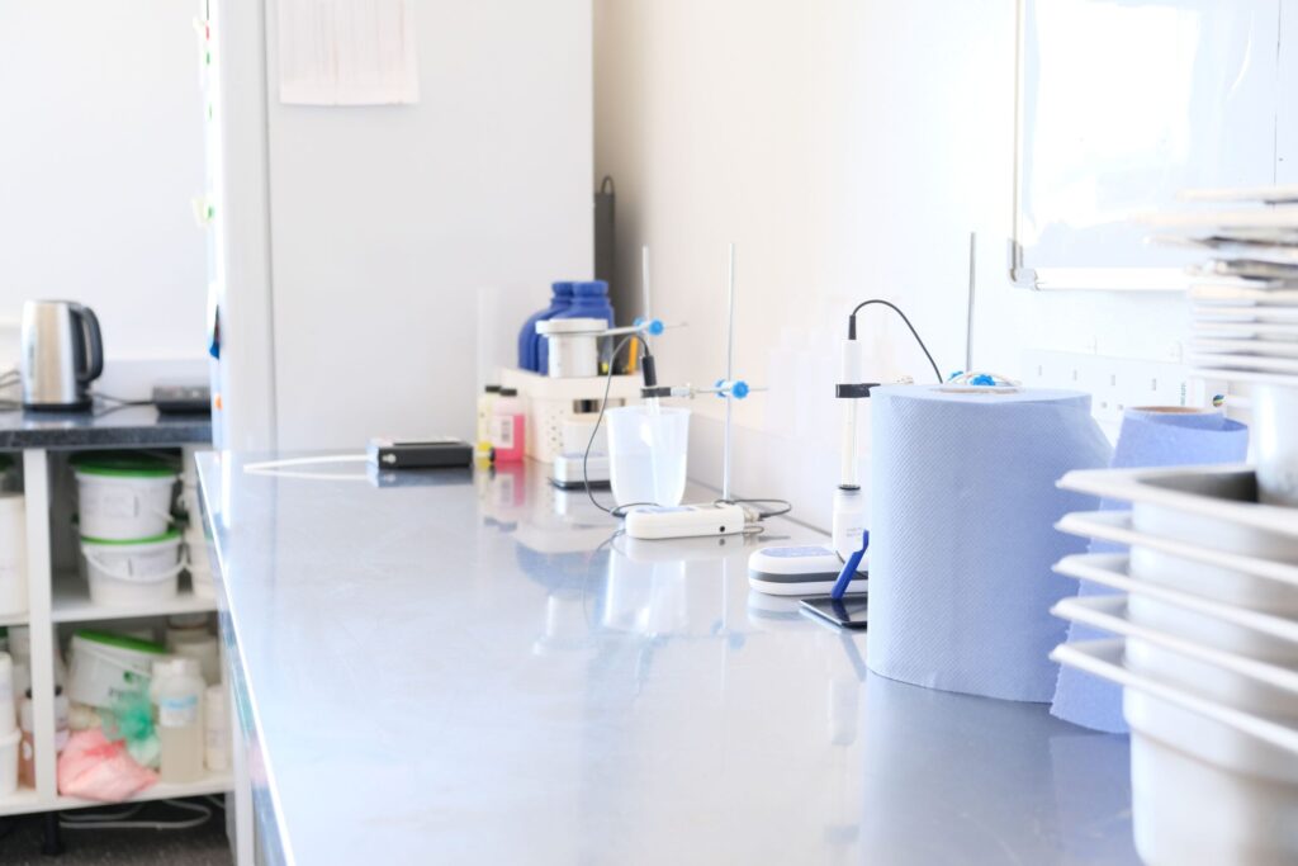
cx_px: 649
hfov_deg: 48.5
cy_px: 433
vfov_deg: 33.4
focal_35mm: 40
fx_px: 1442
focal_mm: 26.5
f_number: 3.2
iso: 800
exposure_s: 1/30
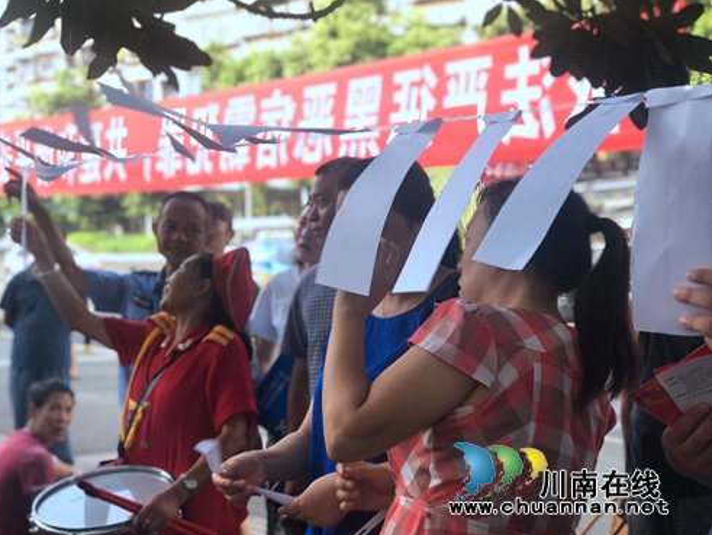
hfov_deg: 33.2
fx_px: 1194
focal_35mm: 58
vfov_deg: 25.3
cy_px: 268
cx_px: 352
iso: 32
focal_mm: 6.6
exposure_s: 1/120
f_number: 2.8
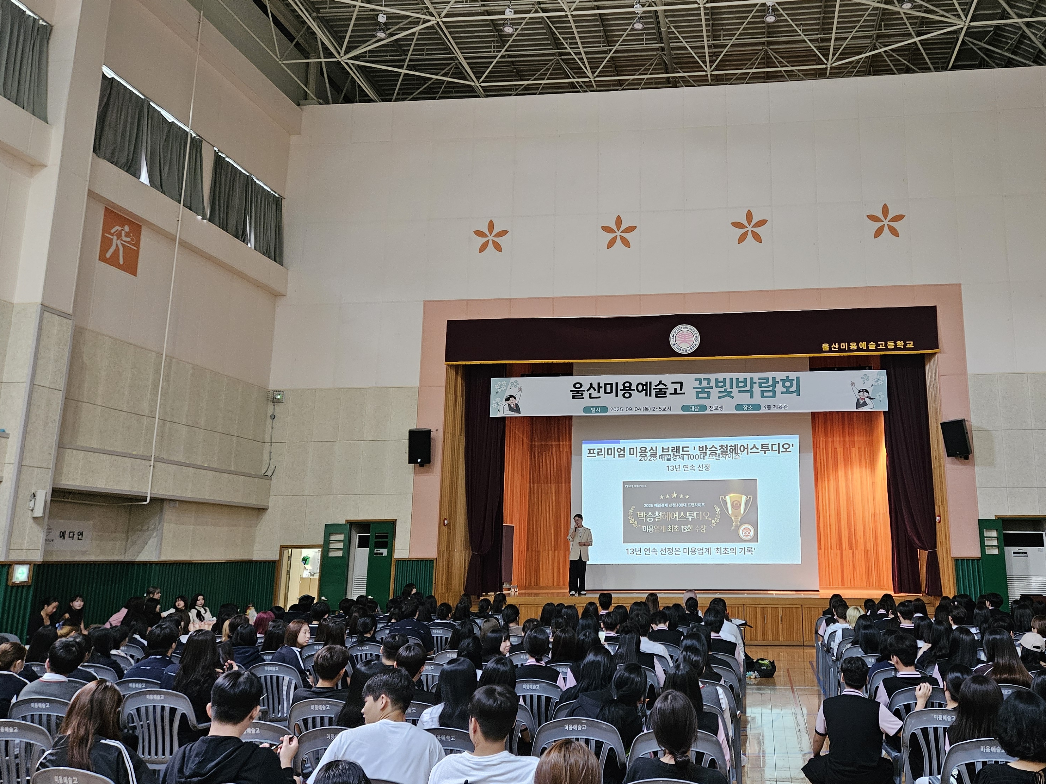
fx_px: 937
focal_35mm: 31
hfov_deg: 57.4
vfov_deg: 45.4
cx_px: 675
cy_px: 351
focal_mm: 5.4
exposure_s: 1/120
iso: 800
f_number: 1.8
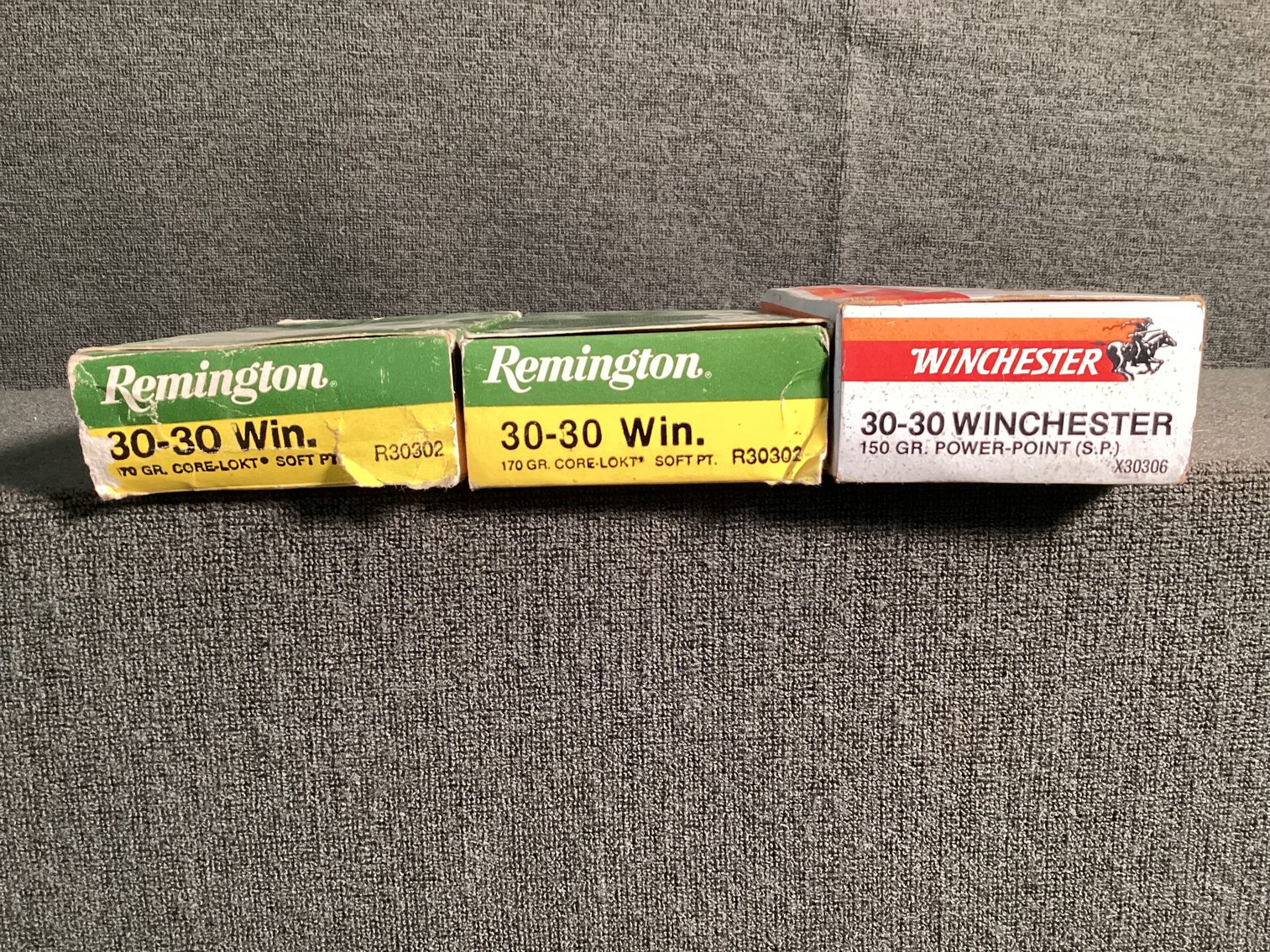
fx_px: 1137
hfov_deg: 58.3
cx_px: 635
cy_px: 476
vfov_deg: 45.4
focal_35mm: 31
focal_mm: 3.3
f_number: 2.4
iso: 250
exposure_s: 1/60
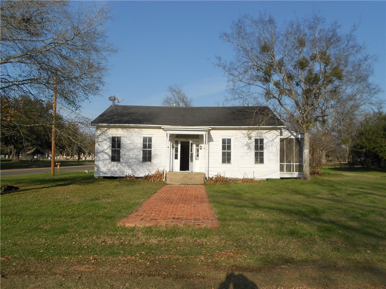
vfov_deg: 53.1
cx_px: 193
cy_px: 144
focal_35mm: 26
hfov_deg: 67.3
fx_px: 290
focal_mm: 4.6
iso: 80
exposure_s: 1/1500
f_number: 3.2
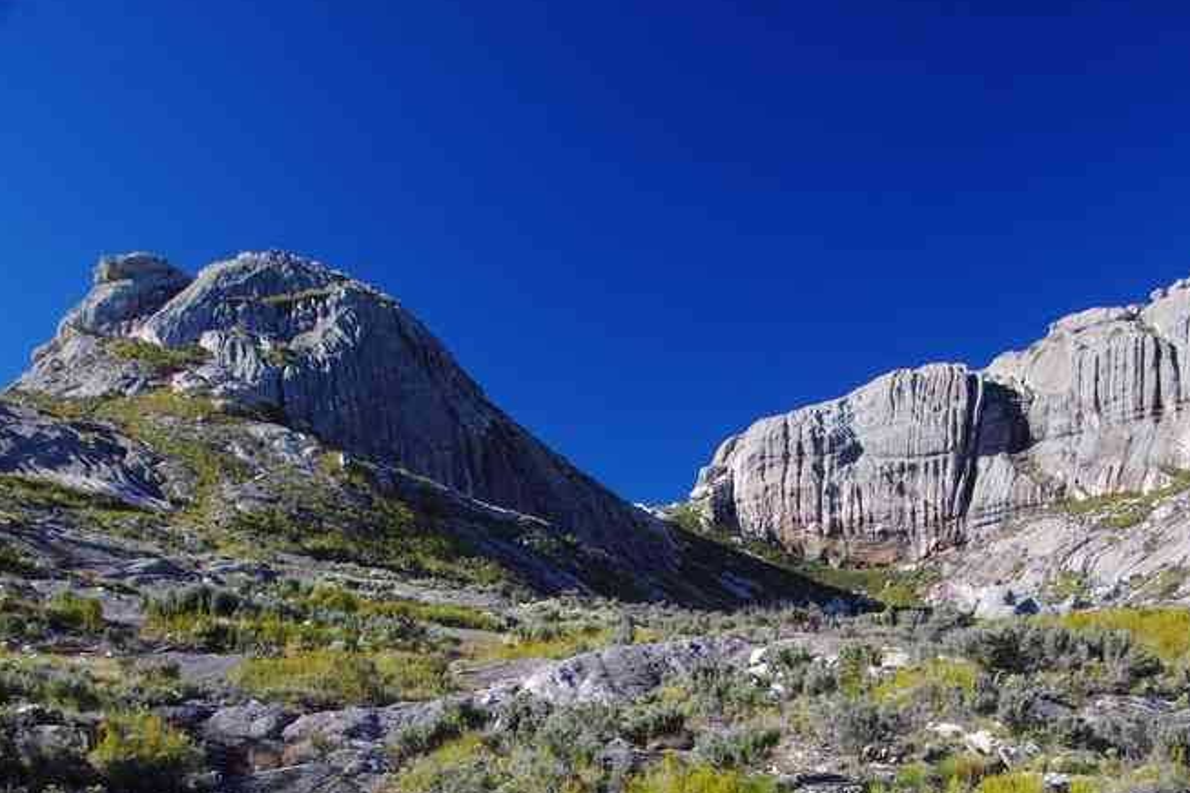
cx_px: 600
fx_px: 1751
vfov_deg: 23.9
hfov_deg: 37.5
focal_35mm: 53
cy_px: 869
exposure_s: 1/50
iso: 200
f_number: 9
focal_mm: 23.1
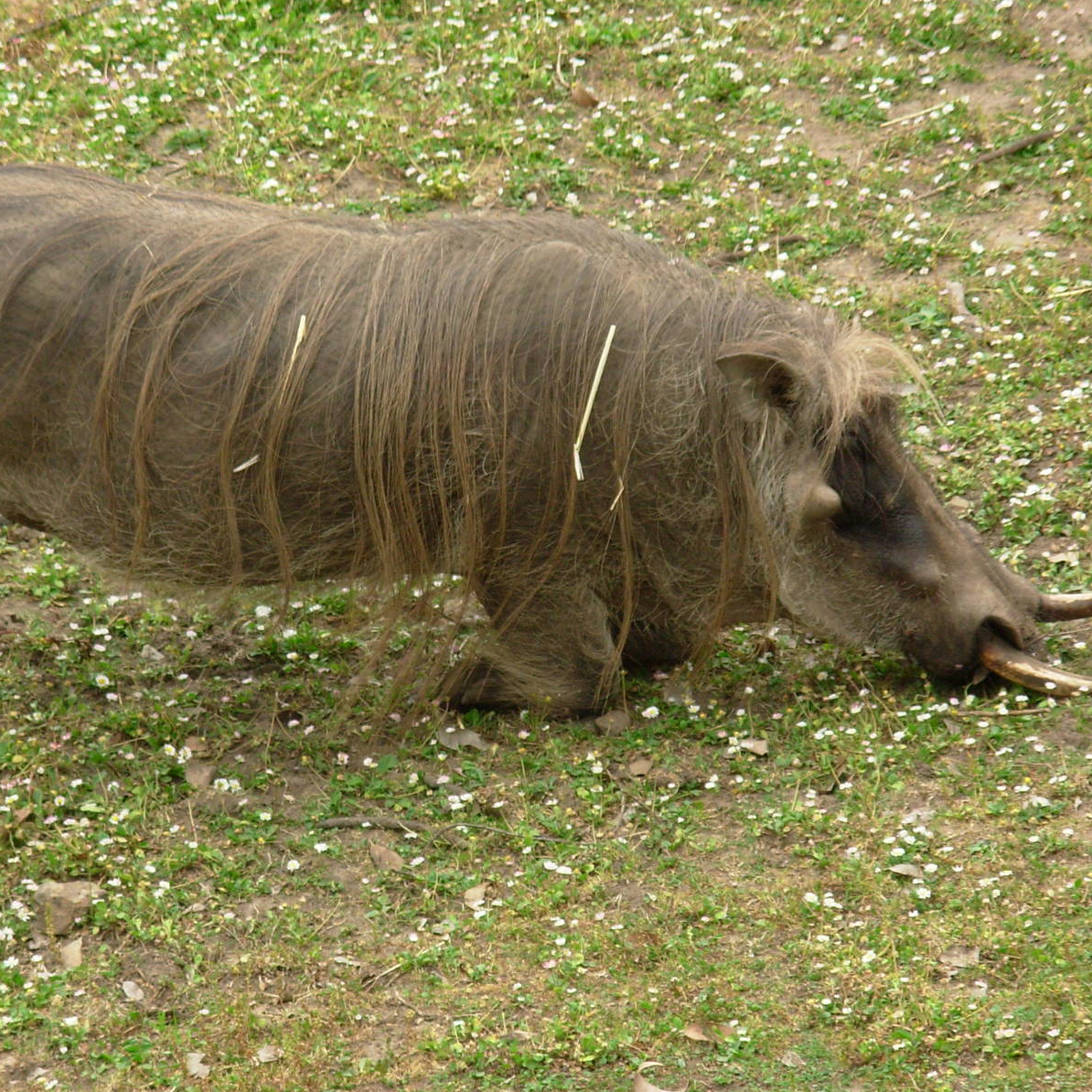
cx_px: 506
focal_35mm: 225
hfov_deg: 7.8
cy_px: 545
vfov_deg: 7.8
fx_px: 8030
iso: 71
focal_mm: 31.4
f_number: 5
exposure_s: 1/140
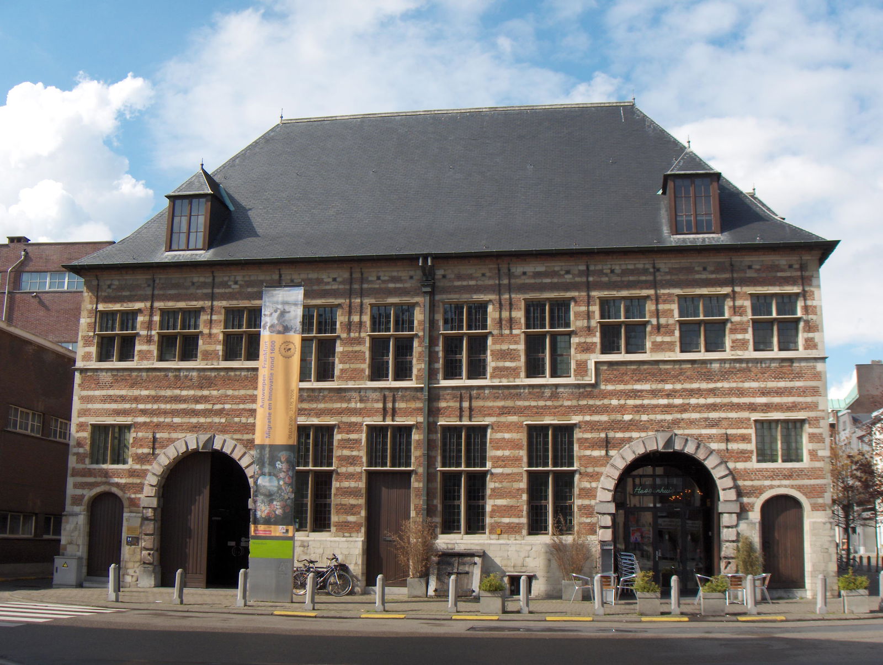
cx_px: 442
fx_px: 996
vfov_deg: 36.9
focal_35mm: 39
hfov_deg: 47.8
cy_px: 332
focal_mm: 8
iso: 57
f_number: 4.8
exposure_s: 1/351
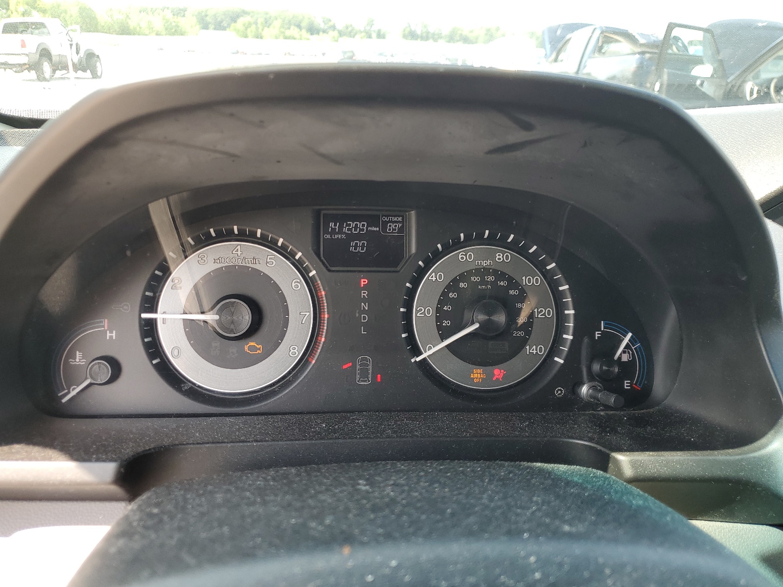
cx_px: 392
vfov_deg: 53.1
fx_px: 588
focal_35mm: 26
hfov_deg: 67.3
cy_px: 294
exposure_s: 1/189
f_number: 1.5
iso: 50
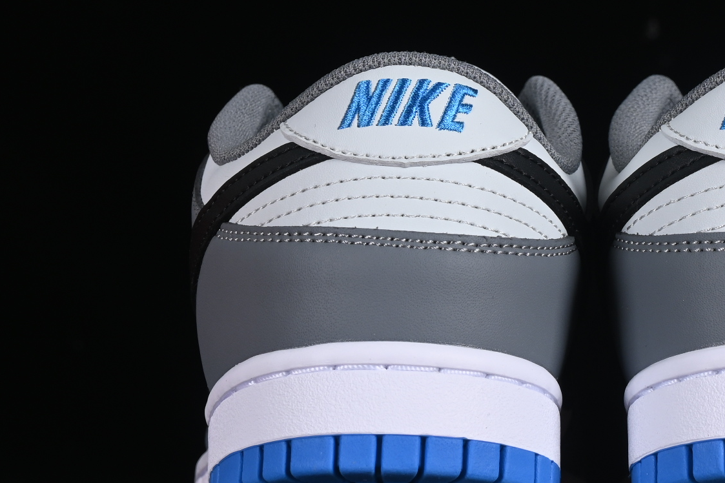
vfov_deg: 7.4
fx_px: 3745
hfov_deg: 11.0
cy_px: 130
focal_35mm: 186
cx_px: 608
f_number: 8
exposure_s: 1/80
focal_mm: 50
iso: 160
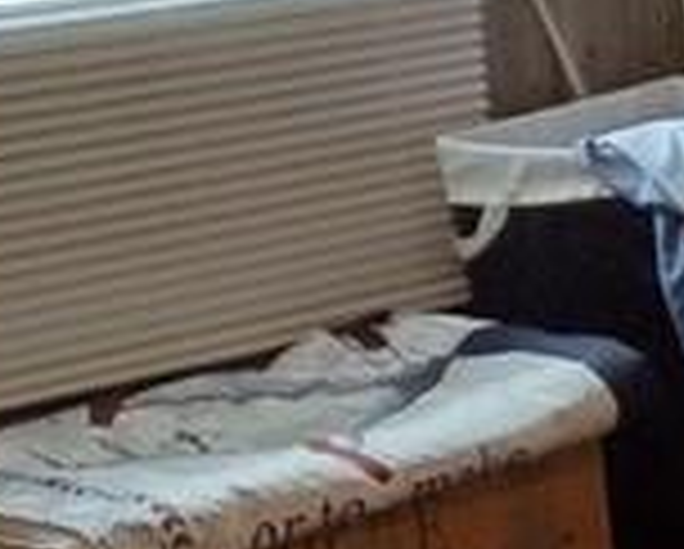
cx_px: 2164
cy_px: 238
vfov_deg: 8.7
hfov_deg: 8.7
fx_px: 3588
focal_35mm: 177
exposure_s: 1/40
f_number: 1.7
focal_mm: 4.71
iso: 369
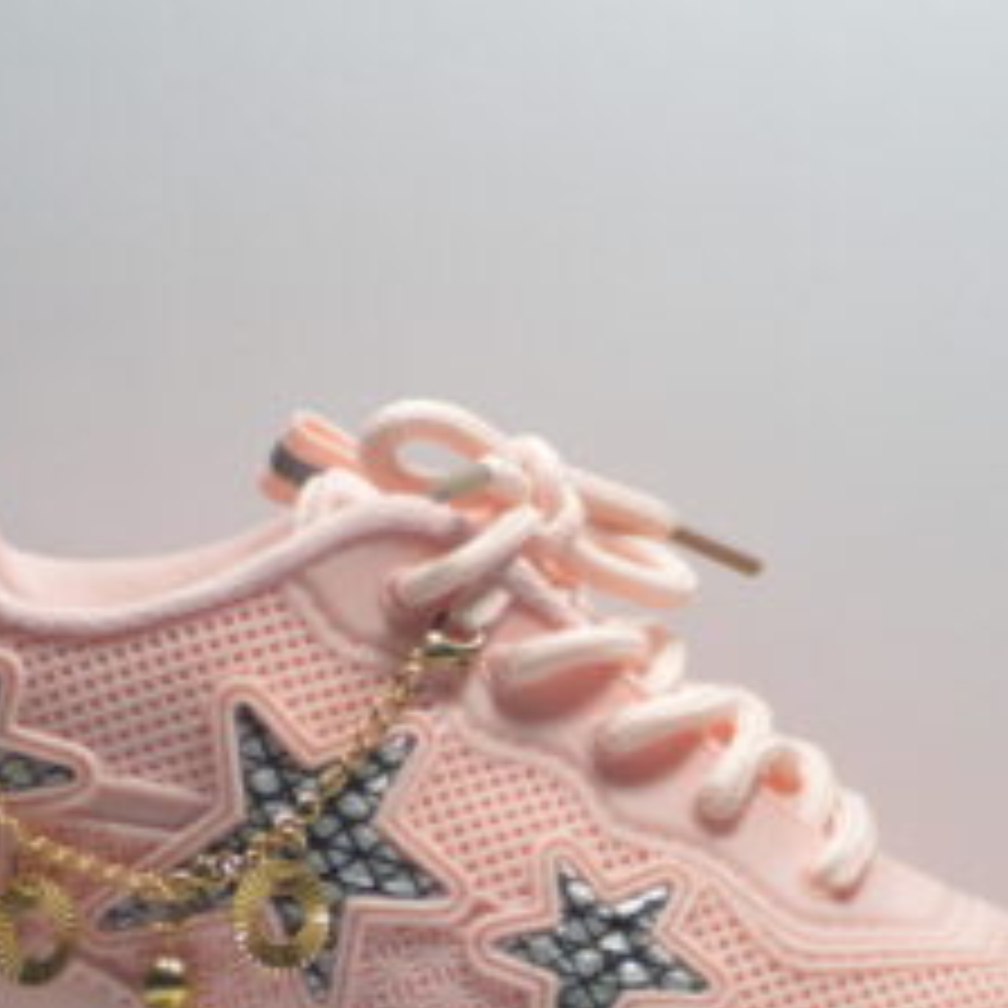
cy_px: 893
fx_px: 25829
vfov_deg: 2.2
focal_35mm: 784
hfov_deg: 2.2
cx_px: 432
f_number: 5
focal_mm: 230
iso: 2000
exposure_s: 1/500
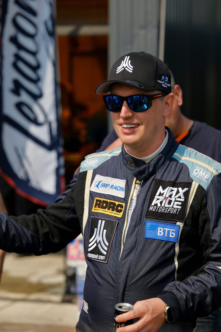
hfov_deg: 12.1
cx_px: 110
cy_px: 166
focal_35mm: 113
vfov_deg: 18.1
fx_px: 1040
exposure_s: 1/3800
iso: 160
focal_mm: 75
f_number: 3.2
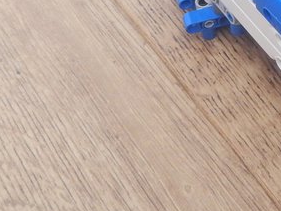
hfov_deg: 21.1
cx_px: 251
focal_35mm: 91
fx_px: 739
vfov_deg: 15.0
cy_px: -115
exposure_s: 1/15
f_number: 3.4
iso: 400
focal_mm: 4.5
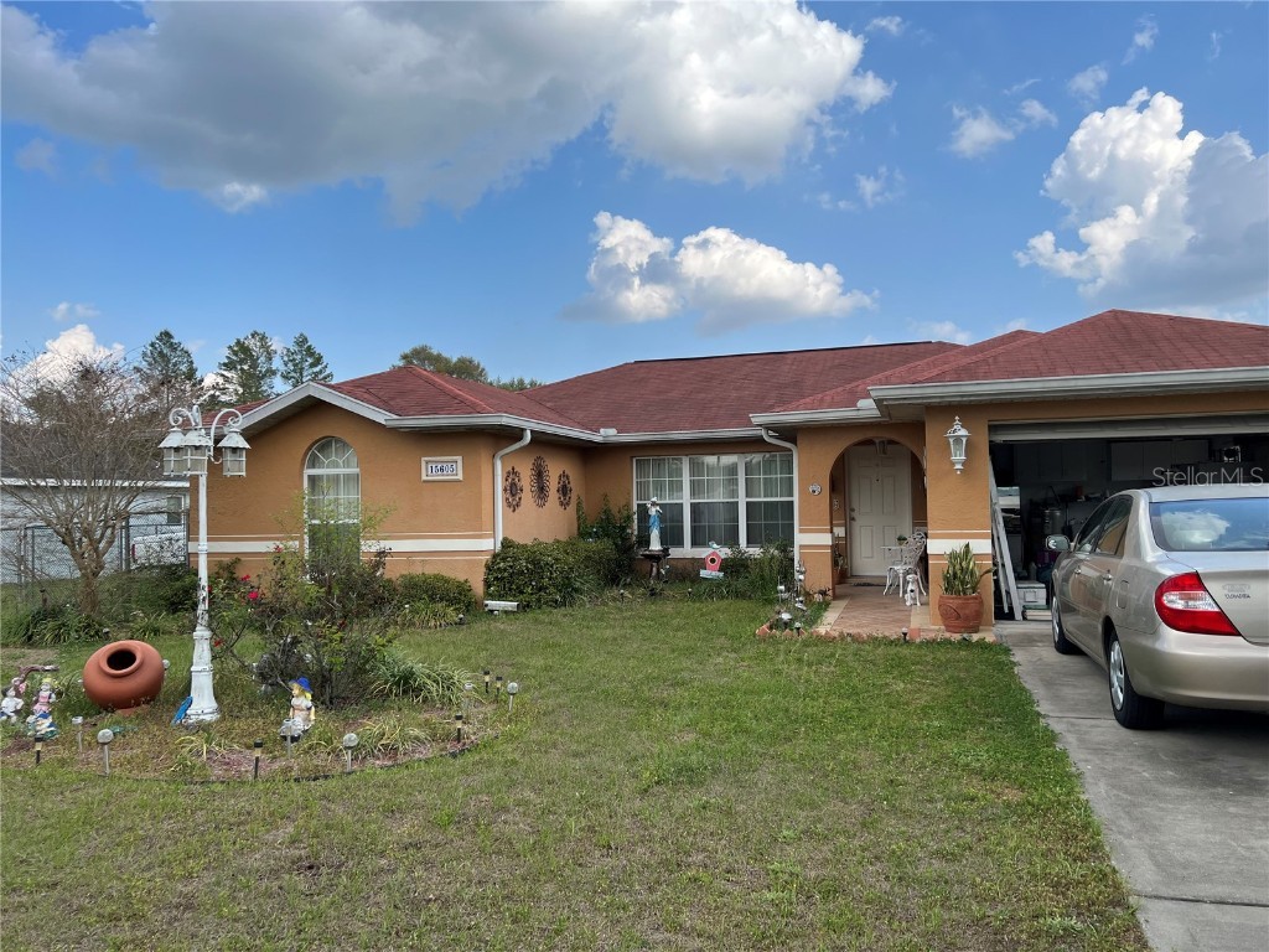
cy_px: 476
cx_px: 634
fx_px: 953
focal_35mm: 26
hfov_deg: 67.3
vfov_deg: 53.1
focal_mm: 5.7
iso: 50
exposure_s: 1/2632
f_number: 1.5
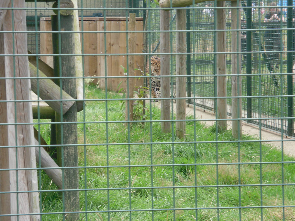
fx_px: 1491
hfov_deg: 11.3
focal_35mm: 175
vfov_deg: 8.5
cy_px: 110
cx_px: 148
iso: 100
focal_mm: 31.5
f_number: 5.5
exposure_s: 1/90
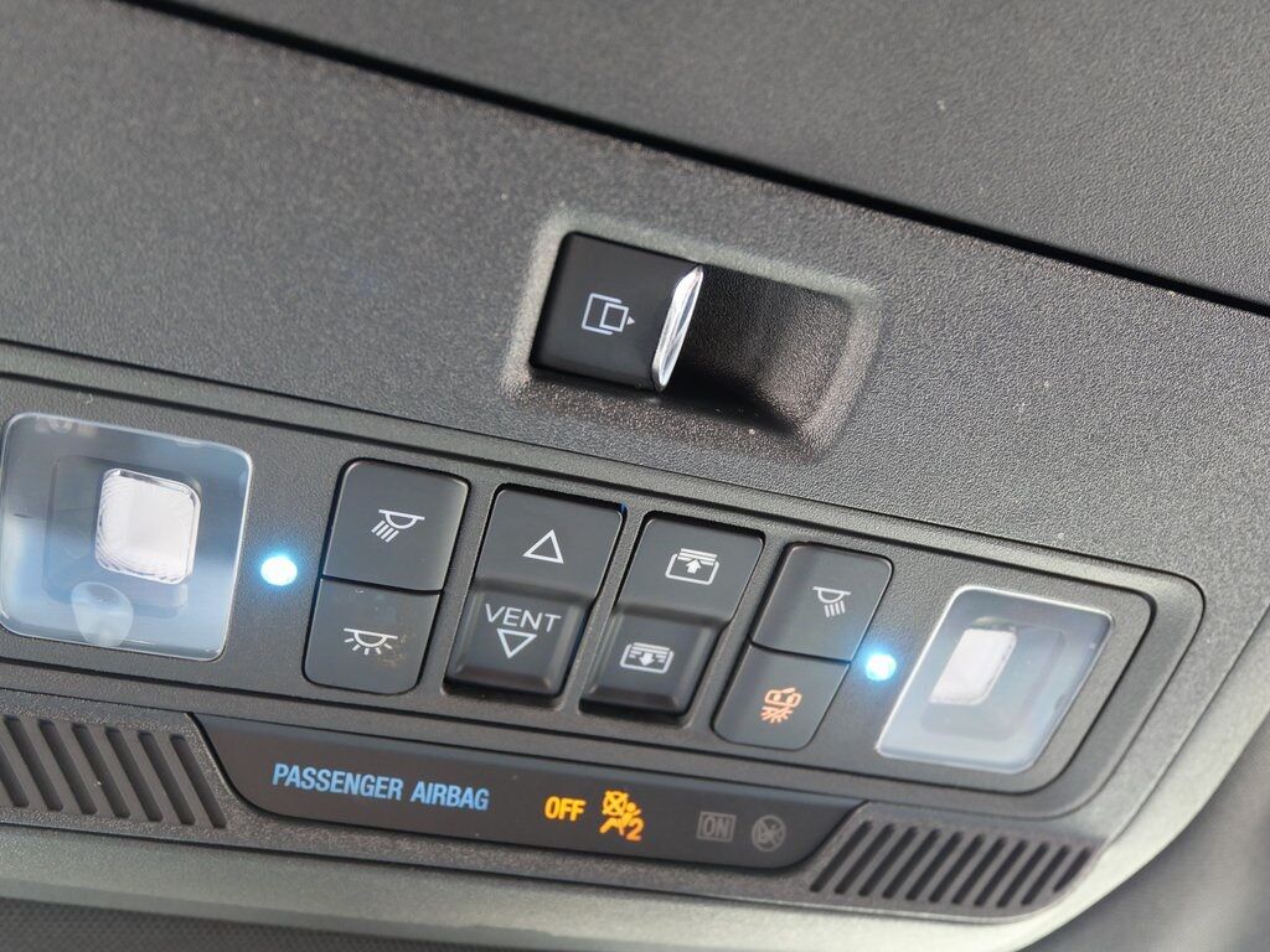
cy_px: 476
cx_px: 635
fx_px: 1101
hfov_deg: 60.0
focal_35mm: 30
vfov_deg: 46.8
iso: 1000
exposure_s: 1/60
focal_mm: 15
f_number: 3.8
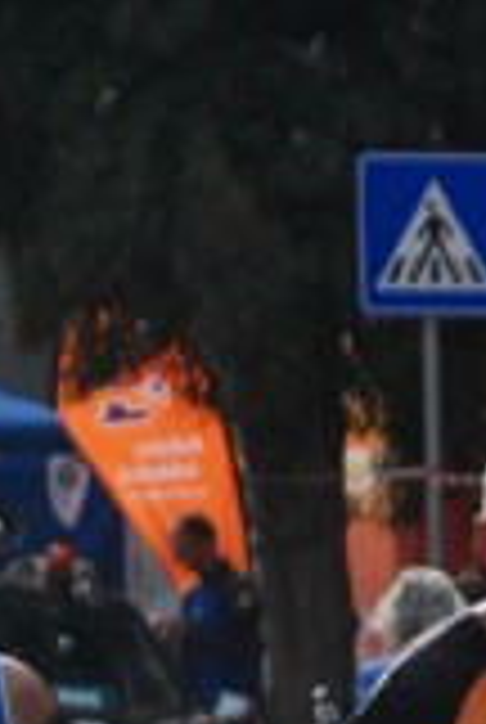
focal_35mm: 504
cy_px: 1273
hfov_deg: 2.7
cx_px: 677
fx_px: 10162
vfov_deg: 4.1
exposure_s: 1/1250
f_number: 5.6
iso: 1000
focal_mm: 90
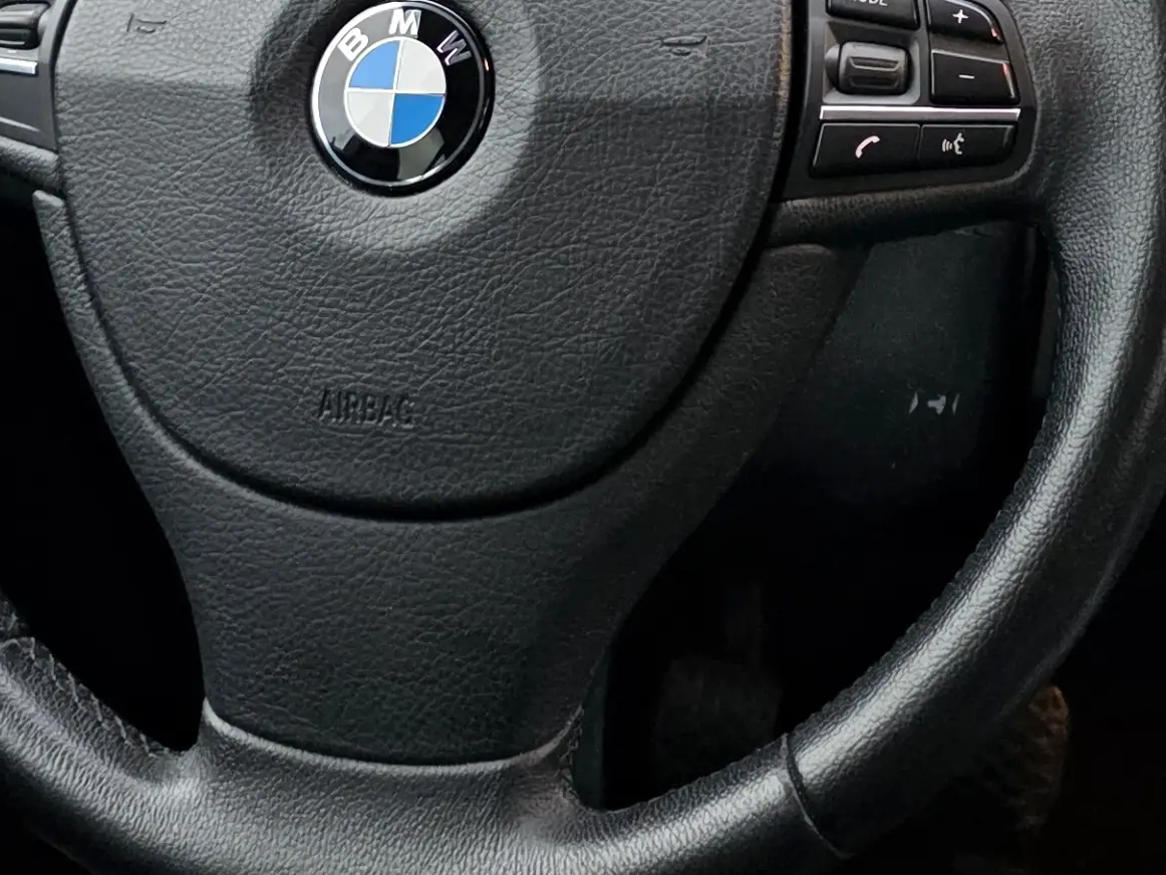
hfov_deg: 25.4
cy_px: -217
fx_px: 2561
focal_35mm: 76
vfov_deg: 18.3
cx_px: 850
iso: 160
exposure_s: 1/100
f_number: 1.7
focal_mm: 6.3
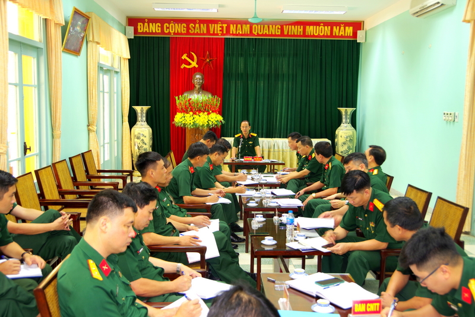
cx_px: 238
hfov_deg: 46.4
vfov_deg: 31.9
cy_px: 158
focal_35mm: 42
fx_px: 554
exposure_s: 1/2
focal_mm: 28
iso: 100
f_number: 4.5
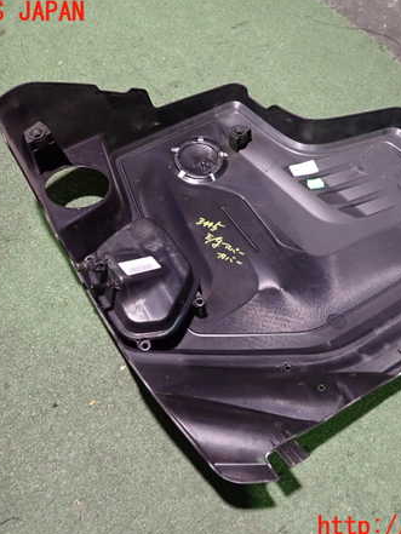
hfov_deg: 41.7
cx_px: 228
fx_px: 525
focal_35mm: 34
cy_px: 270
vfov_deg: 53.9
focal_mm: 4.5
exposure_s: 1/30
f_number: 2
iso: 800
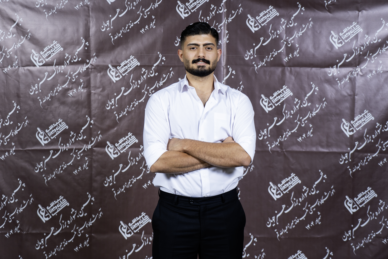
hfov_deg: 28.8
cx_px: 194
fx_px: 754
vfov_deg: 19.5
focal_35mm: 70
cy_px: 130
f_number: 4
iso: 320
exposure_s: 1/125
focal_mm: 70
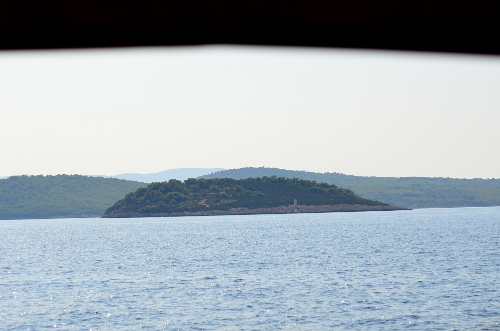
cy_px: 166
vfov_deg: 11.4
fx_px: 1663
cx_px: 250
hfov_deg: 17.1
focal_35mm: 120
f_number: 5.6
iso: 400
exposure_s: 1/4000
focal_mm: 80
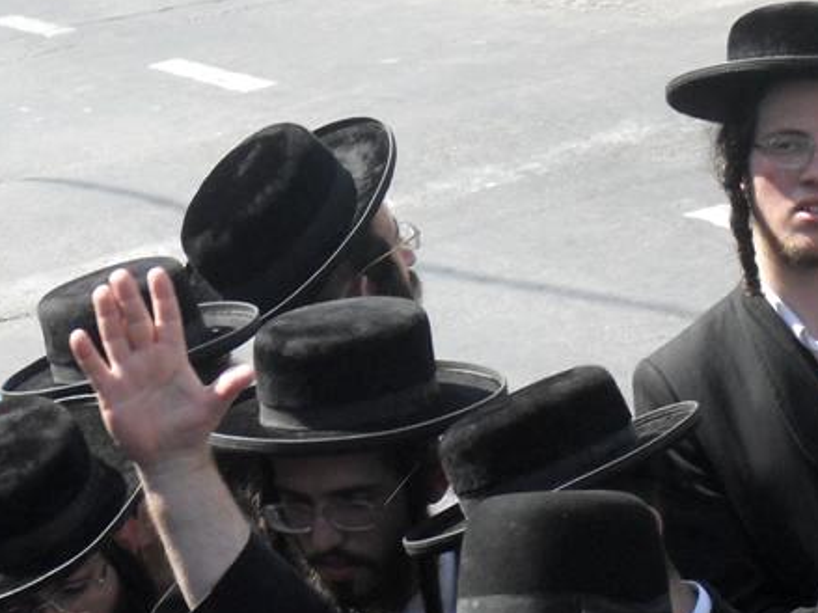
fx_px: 6284
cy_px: 490
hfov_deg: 7.4
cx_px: 248
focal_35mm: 266
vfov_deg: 5.6
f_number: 5.2
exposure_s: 1/180
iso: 80
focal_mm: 18.9
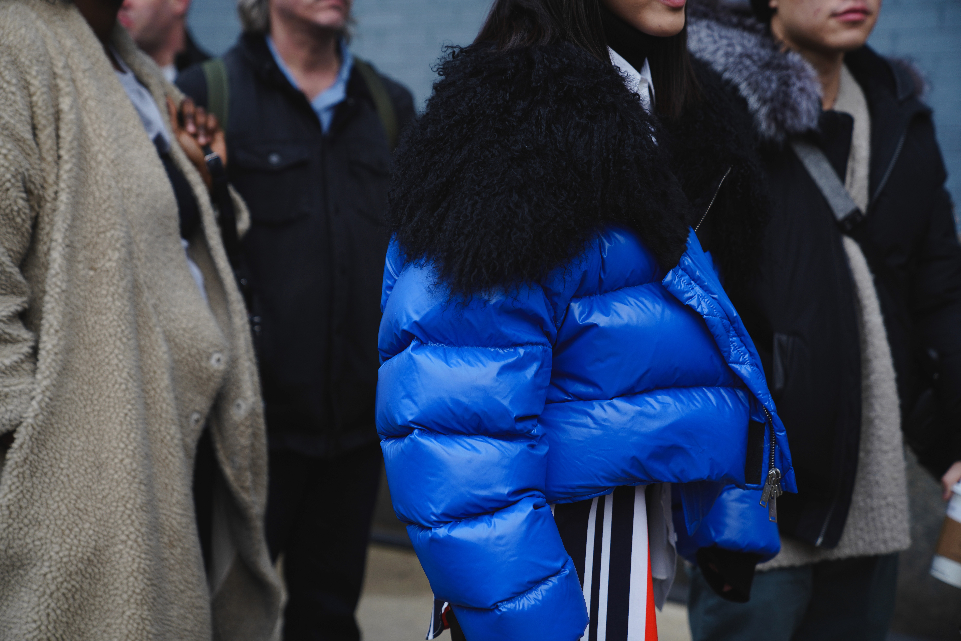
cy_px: 320
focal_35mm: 60
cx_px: 480
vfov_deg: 22.6
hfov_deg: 33.4
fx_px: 1602
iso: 160
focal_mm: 60
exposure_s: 1/200
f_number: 3.2
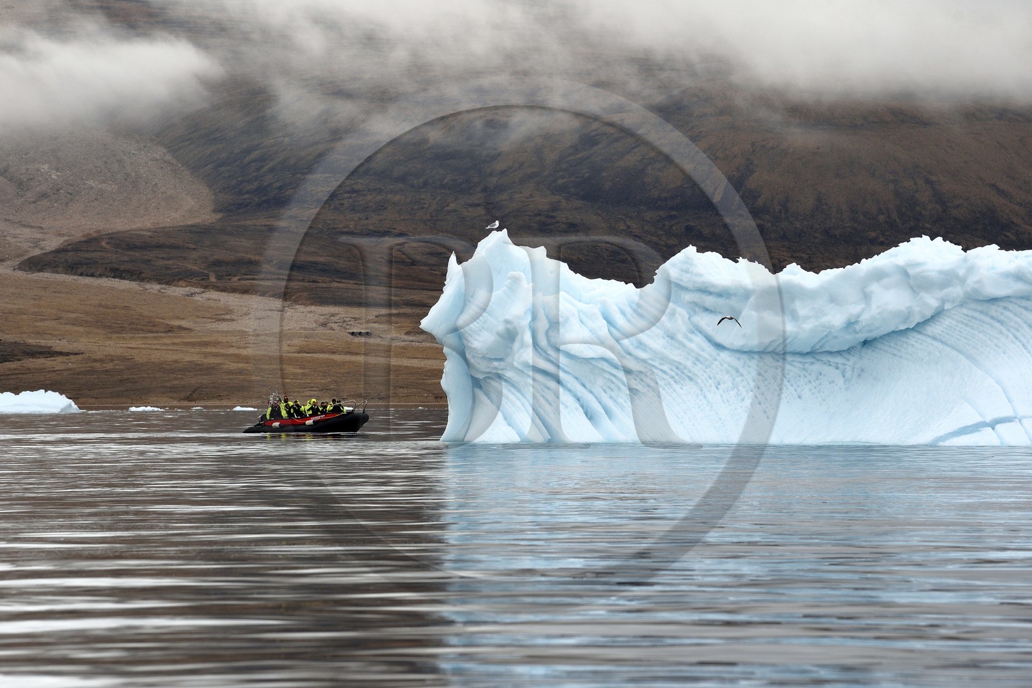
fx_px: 5732
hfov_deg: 10.3
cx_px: 516
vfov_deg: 6.9
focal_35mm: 200
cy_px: 344
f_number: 6.3
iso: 800
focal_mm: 200
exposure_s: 1/500
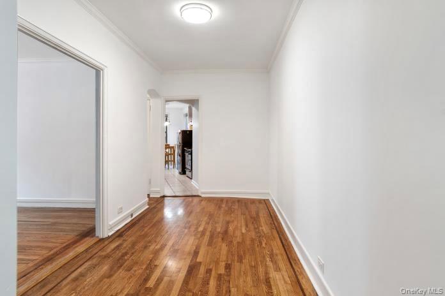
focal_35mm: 18
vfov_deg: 67.4
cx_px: 222
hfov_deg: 90.0
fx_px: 222
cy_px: 148
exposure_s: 4
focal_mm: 12
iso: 100
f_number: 8
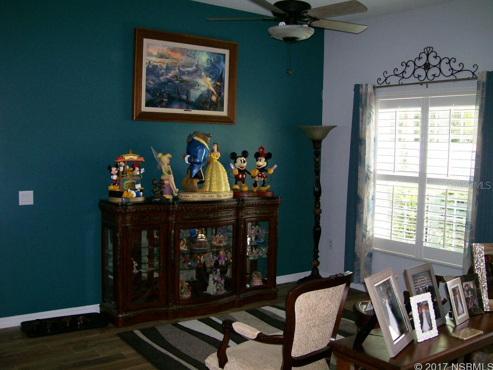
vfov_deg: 39.7
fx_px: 513
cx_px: 246
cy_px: 185
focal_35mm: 36
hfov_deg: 51.4
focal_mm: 6
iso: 80
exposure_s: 1/64
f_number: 2.7
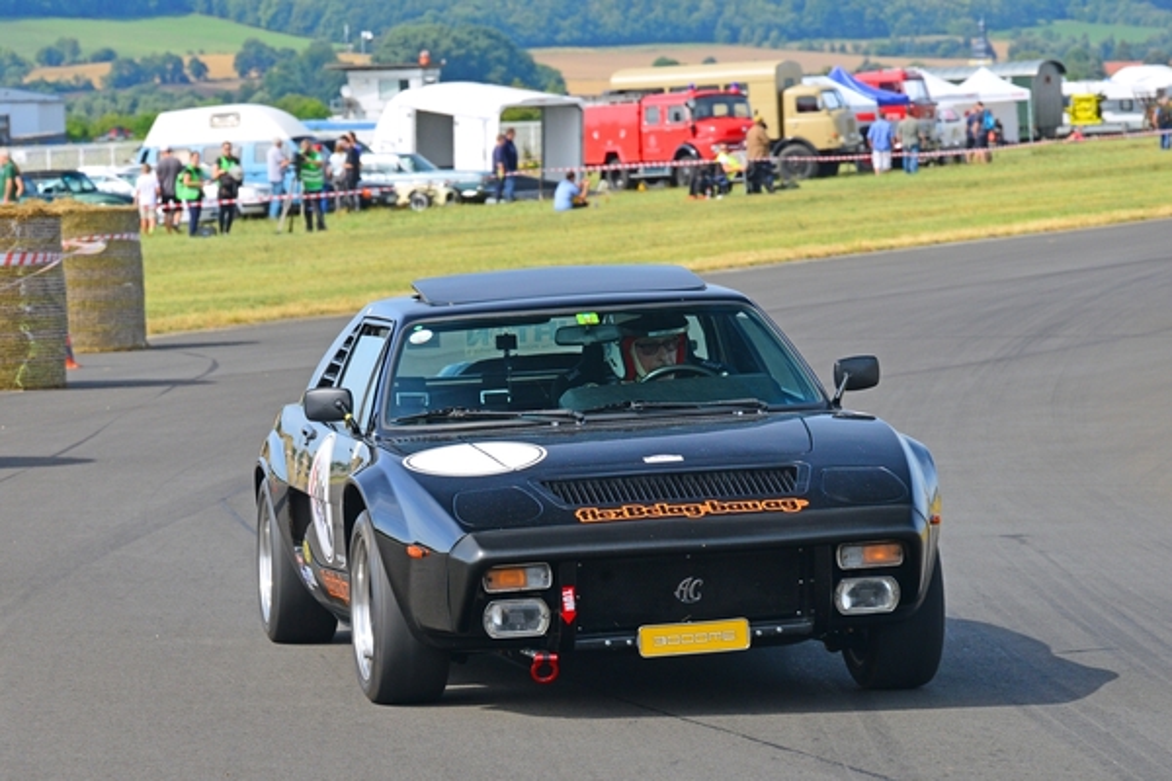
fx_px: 4395
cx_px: 586
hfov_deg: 15.2
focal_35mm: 135
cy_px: 390
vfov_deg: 10.2
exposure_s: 1/500
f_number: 9
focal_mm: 135
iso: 800
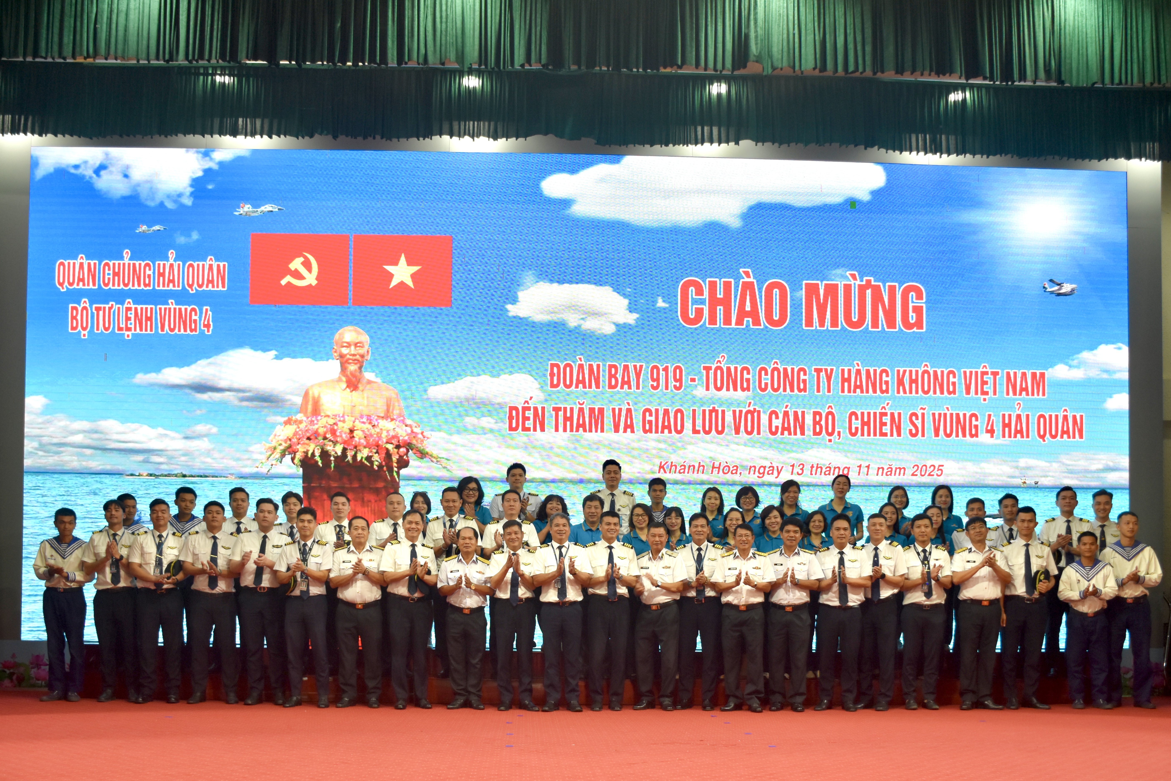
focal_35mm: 30
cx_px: 586
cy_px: 390
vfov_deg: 43.6
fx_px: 976
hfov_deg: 61.9
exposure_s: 1/80
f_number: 4.5
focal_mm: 20
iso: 800
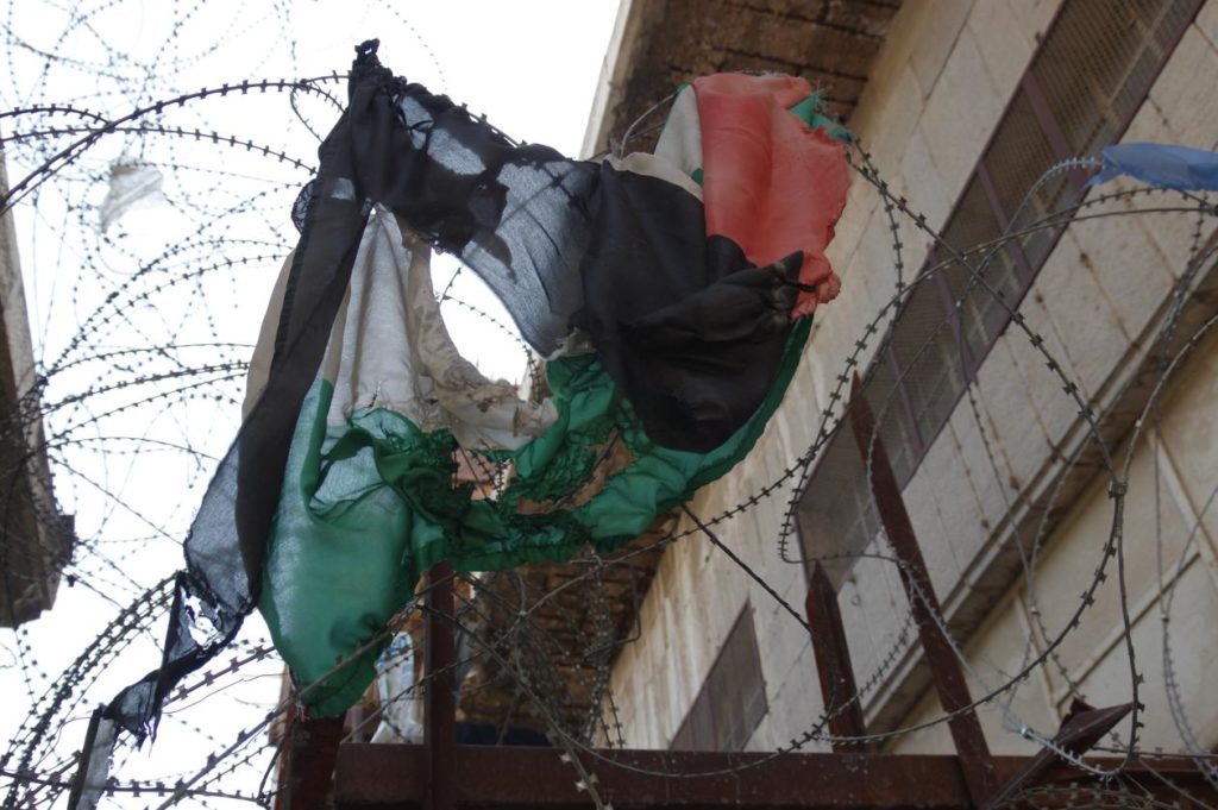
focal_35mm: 39
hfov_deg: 49.6
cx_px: 609
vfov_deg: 34.2
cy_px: 405
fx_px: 1318
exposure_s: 1/160
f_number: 5.6
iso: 200
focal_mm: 26
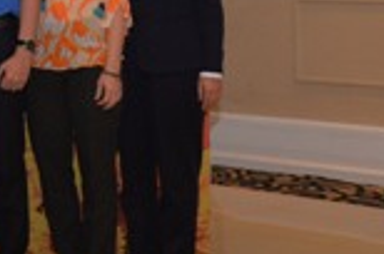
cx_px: -354
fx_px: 1426
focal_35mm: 134
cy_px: -76
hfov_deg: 13.4
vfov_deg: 10.0
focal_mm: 32
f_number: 7.1
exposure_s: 1/160
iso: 1600
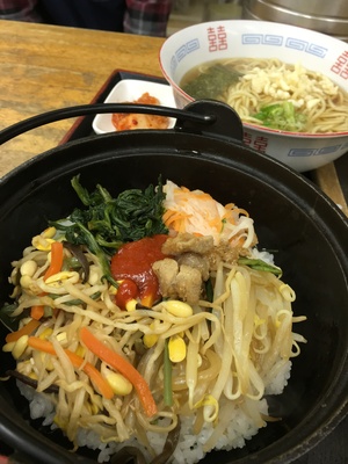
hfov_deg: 48.2
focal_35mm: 29
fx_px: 389
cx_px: 174
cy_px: 232
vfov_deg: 61.7
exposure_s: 1/30
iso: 125
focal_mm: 4.15
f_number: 2.2
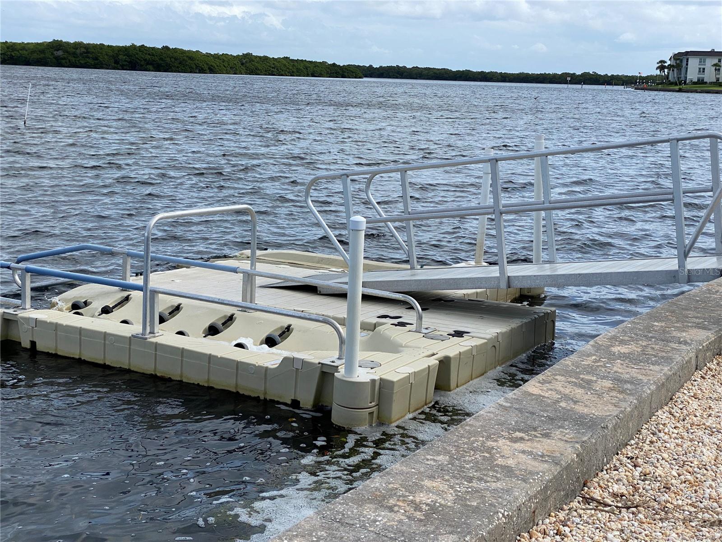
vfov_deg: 28.0
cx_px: 361
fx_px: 1085
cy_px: 271
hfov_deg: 36.8
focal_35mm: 52
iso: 20
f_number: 2
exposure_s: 1/1916
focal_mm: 6
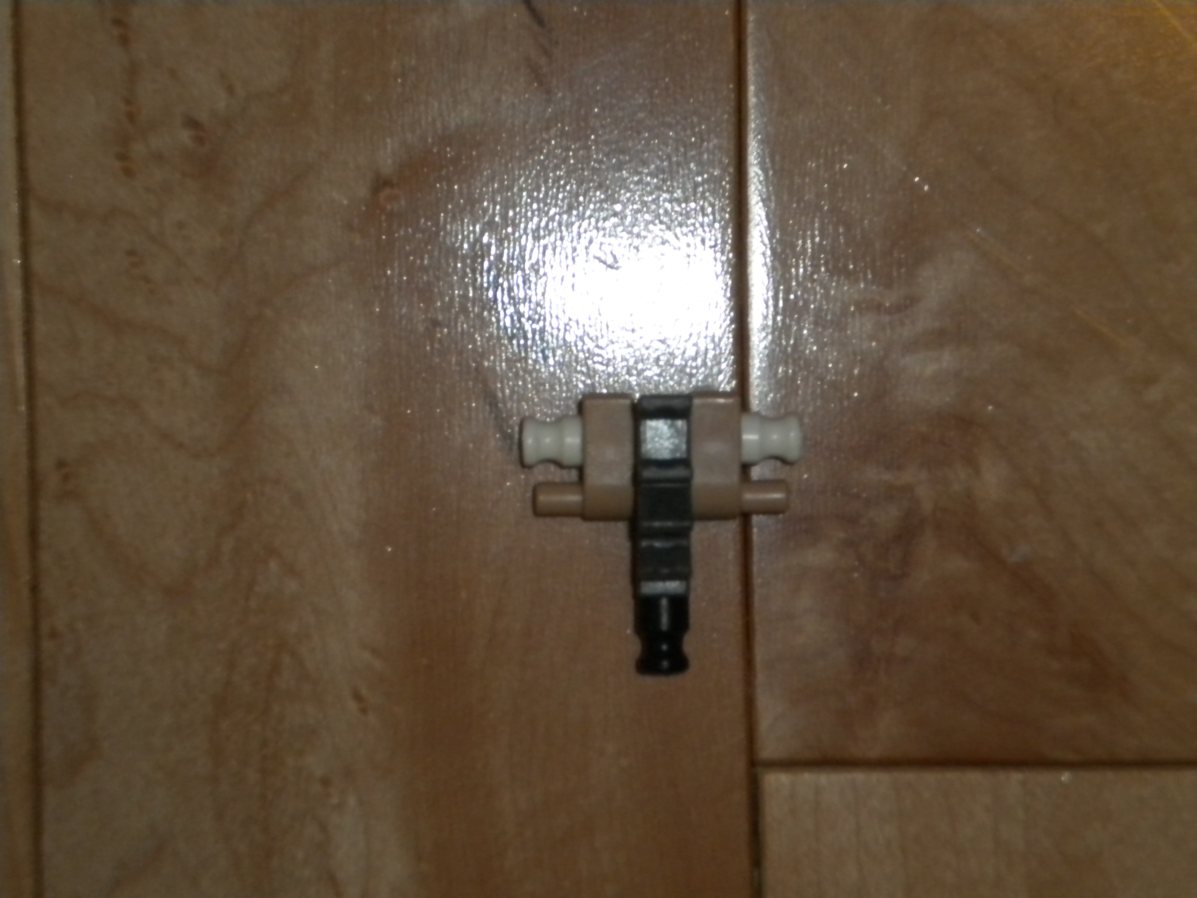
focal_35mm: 105
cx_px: 598
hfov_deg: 18.7
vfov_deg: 14.1
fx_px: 3631
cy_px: 449
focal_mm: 18.9
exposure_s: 1/60
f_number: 5.9
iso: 400
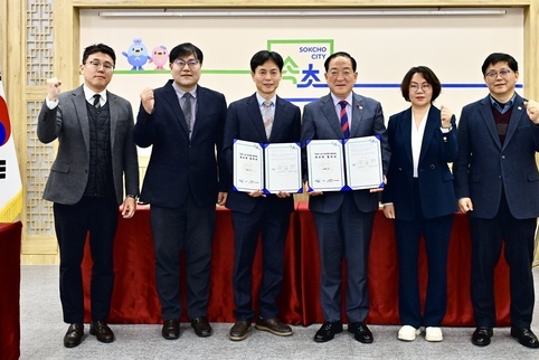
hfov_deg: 45.3
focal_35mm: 43
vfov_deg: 31.1
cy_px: 138
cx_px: 299
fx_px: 644
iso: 1000
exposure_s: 1/200
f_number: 4
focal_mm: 33
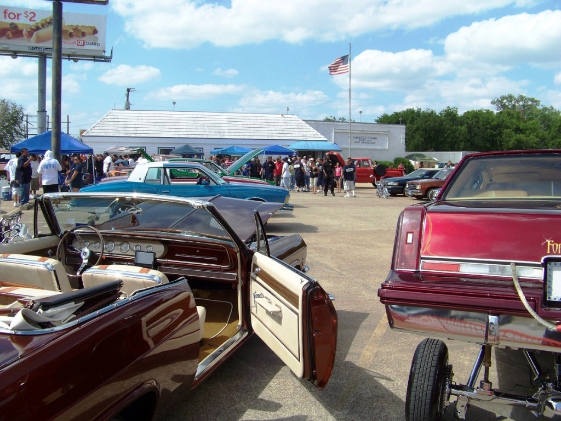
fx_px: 583
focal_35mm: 36
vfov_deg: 39.7
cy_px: 210
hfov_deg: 51.4
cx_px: 280
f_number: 4
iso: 69
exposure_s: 1/500
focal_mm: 5.85
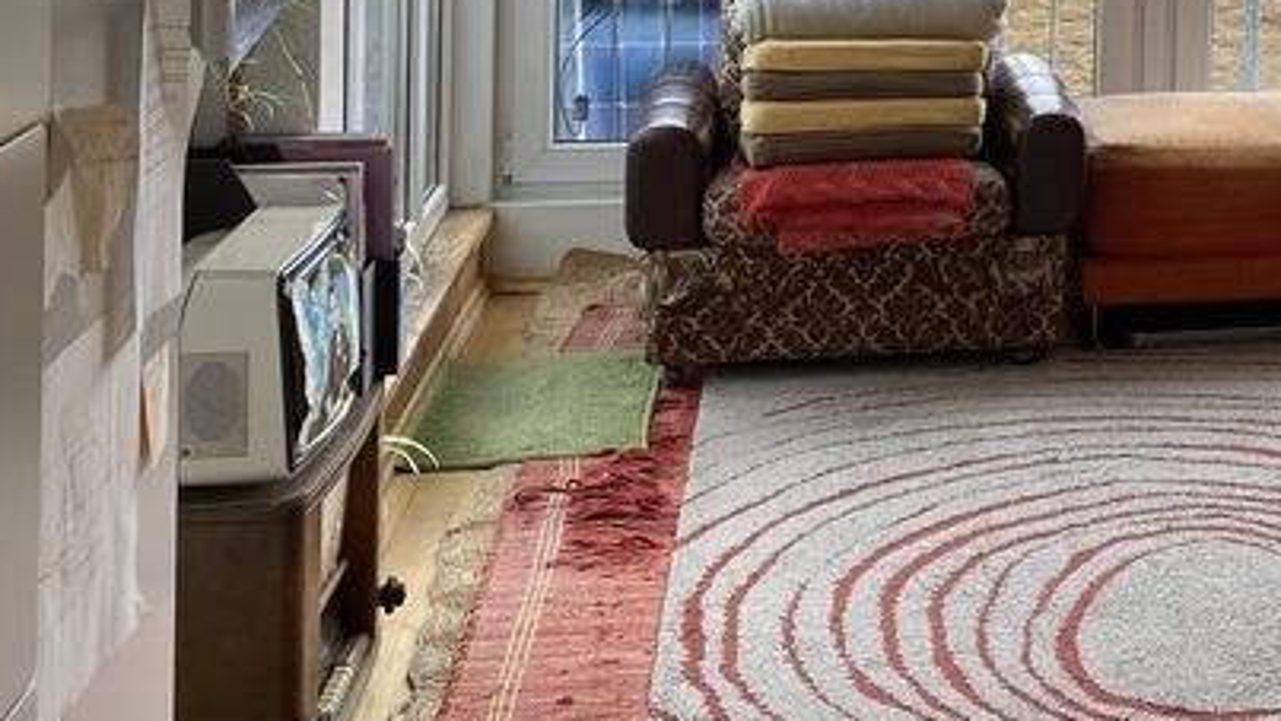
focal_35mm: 72
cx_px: 1437
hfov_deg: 26.8
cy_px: -222
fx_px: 2446
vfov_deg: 15.9
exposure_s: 1/121
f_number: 1.8
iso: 32
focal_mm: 4.25
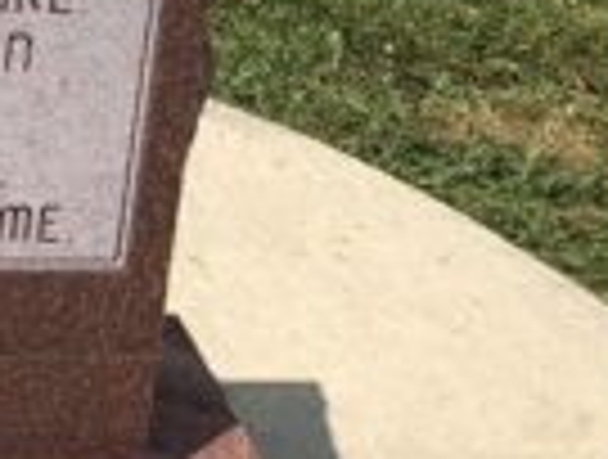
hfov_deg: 14.0
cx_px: -504
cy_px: 9
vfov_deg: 11.9
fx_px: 2184
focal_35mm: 124
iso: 20
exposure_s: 1/2667
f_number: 1.8
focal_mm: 3.99
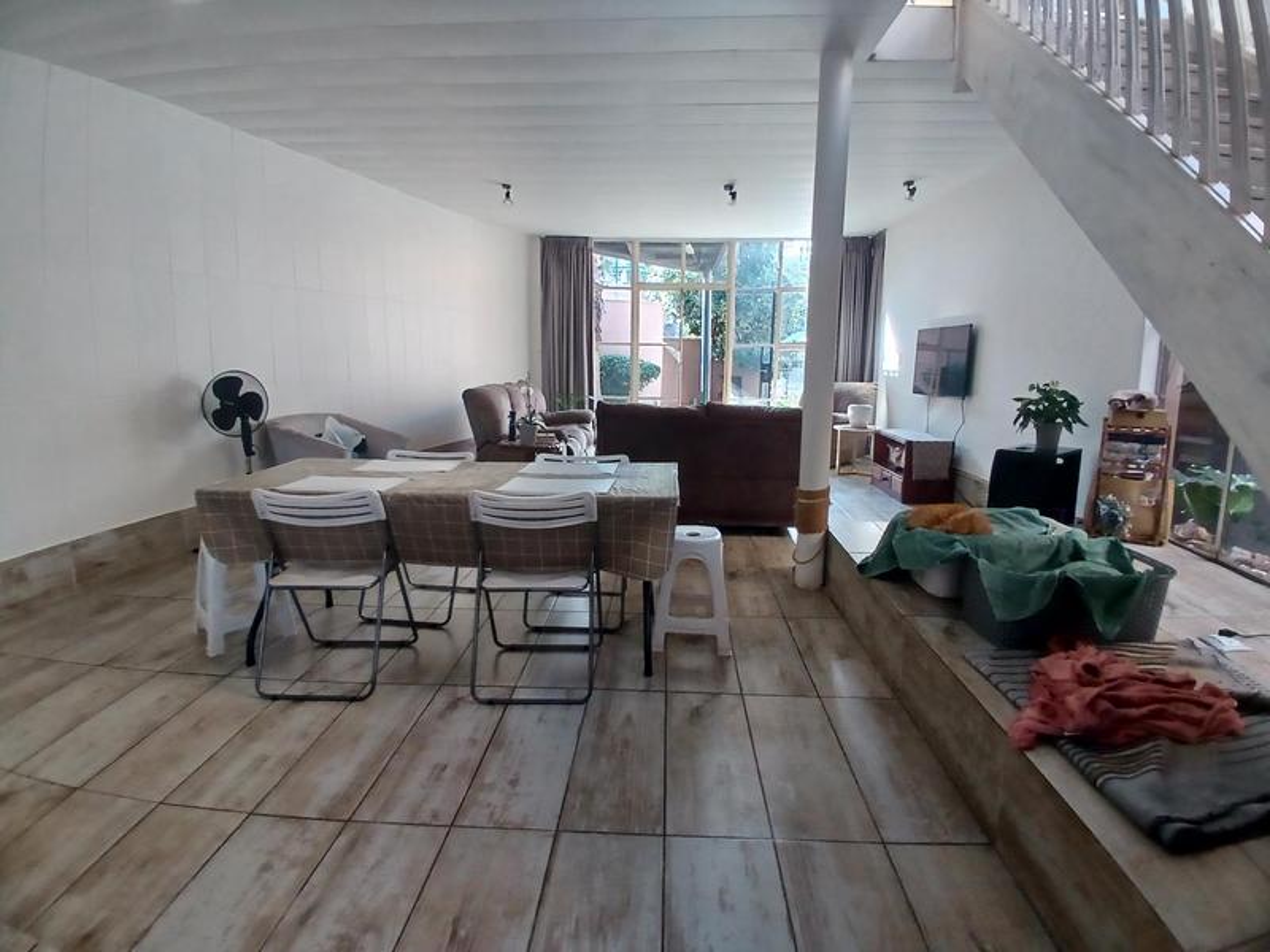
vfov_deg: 74.7
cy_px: 476
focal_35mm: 17
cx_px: 635
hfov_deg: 91.0
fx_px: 624
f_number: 2.2
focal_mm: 1.4
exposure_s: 1/33.3
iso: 100
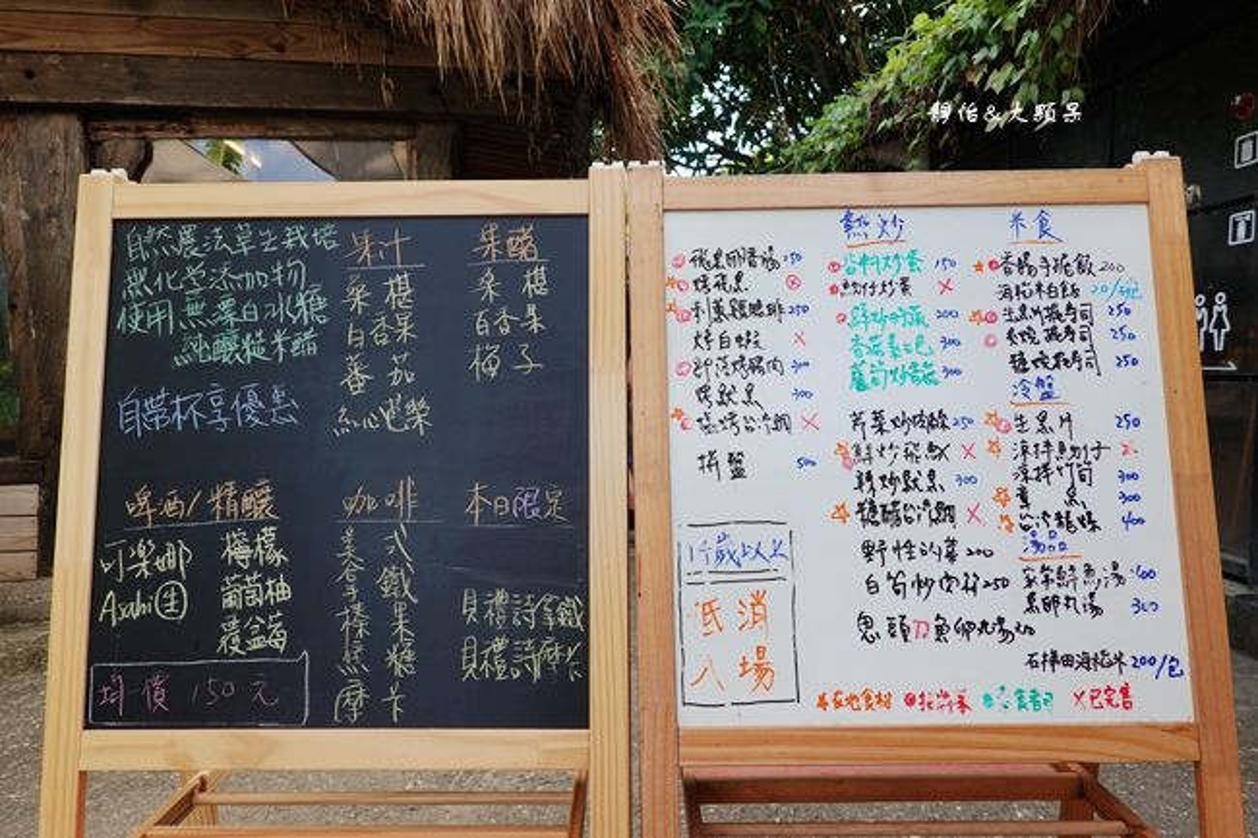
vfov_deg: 53.1
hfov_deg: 73.8
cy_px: 419
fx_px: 838
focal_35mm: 24
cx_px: 629
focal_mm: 9
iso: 125
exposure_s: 1/200
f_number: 3.2
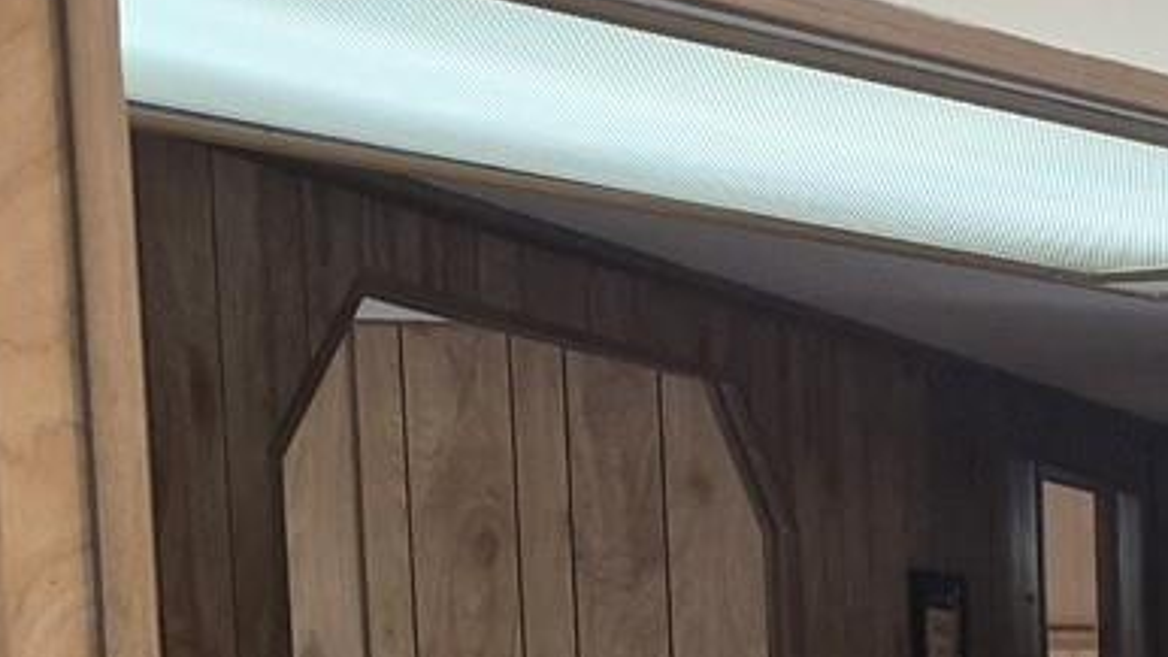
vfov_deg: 10.9
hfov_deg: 16.2
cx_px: 2297
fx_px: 3221
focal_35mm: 104
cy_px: 1187
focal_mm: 5.4
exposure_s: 1/120
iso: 200
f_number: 1.8
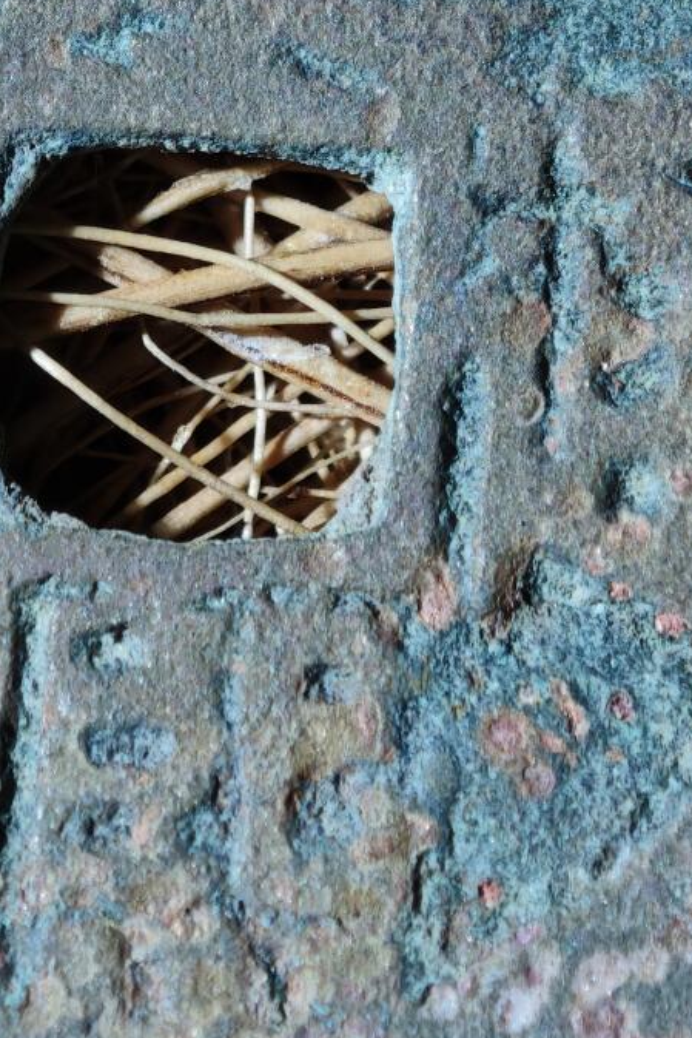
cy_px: 119
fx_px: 7377
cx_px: 176
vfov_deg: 8.0
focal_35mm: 256
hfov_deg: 5.4
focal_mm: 9
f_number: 2
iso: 250
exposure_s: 1/100
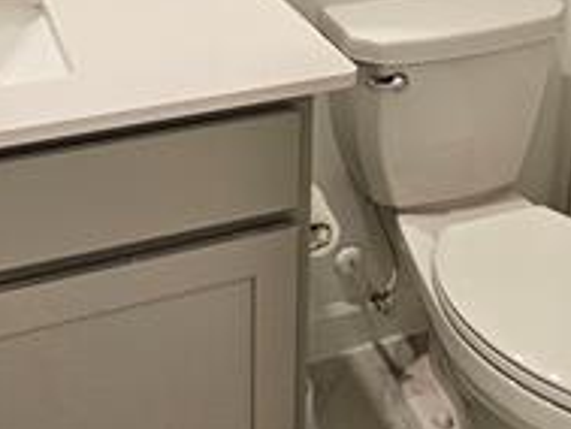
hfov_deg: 34.9
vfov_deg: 24.7
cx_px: 305
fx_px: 908
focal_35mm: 55
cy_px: -48
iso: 160
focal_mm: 2.2
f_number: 2.2
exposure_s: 1/60
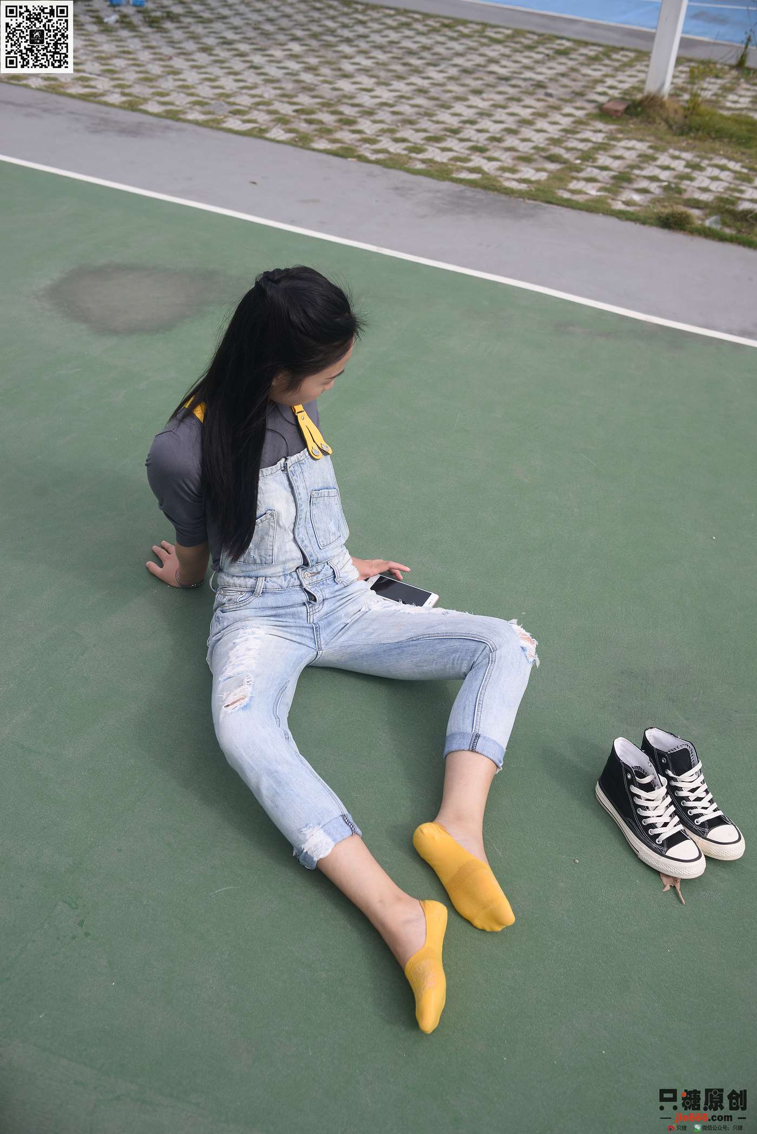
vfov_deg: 54.4
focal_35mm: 35
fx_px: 1103
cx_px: 378
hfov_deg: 37.9
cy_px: 567
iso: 100
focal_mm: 35
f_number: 6.3
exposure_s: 1/500
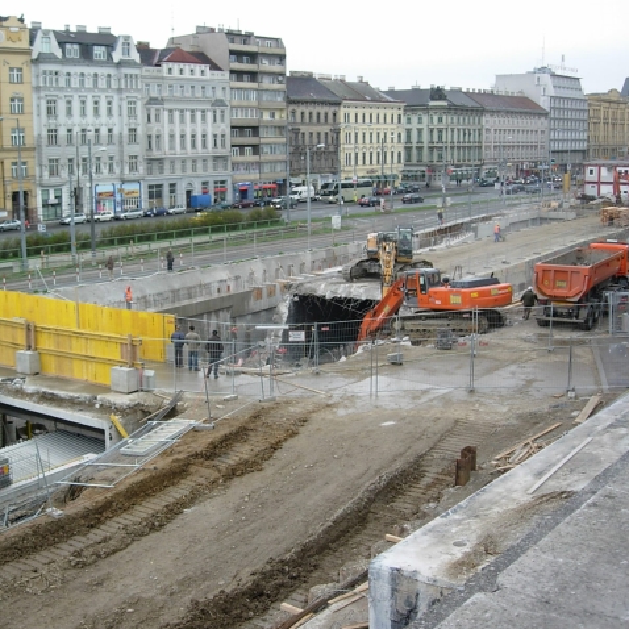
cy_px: 314
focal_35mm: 45
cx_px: 242
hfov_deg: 37.4
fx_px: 925
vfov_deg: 37.6
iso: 79
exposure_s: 1/57
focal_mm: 7.8
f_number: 2.8
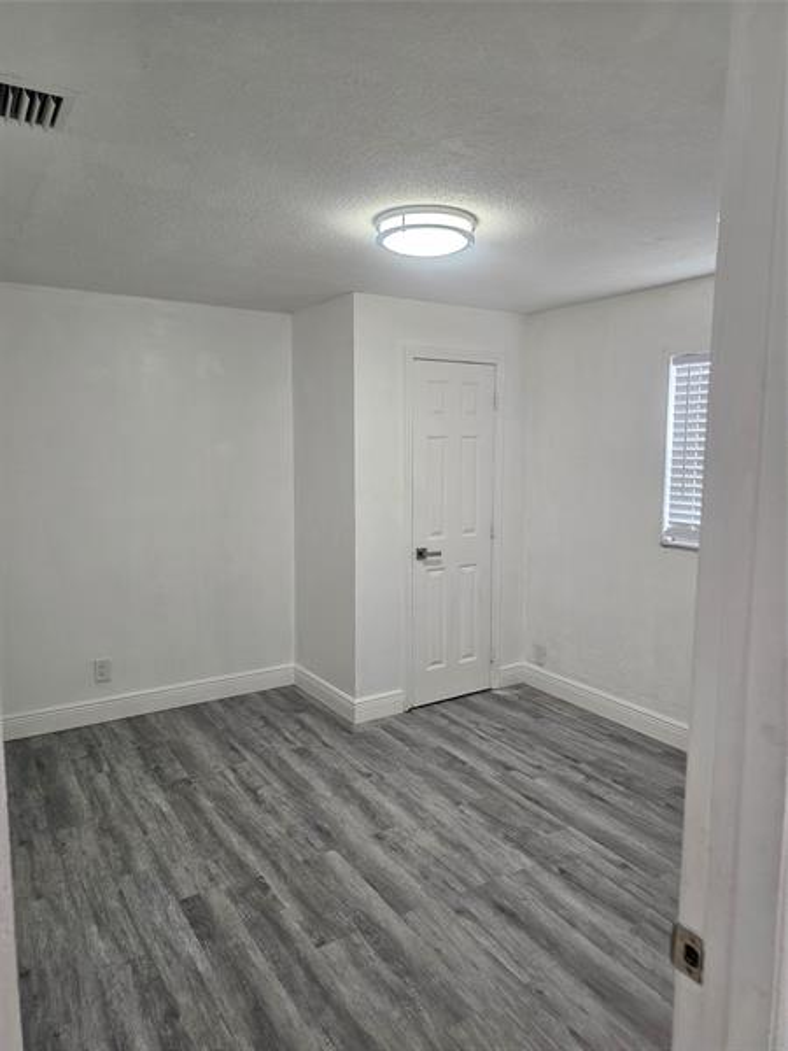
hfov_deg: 58.9
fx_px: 698
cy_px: 526
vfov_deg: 73.9
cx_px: 394
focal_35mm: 23
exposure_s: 1/120
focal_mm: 6.3
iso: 200
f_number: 1.7
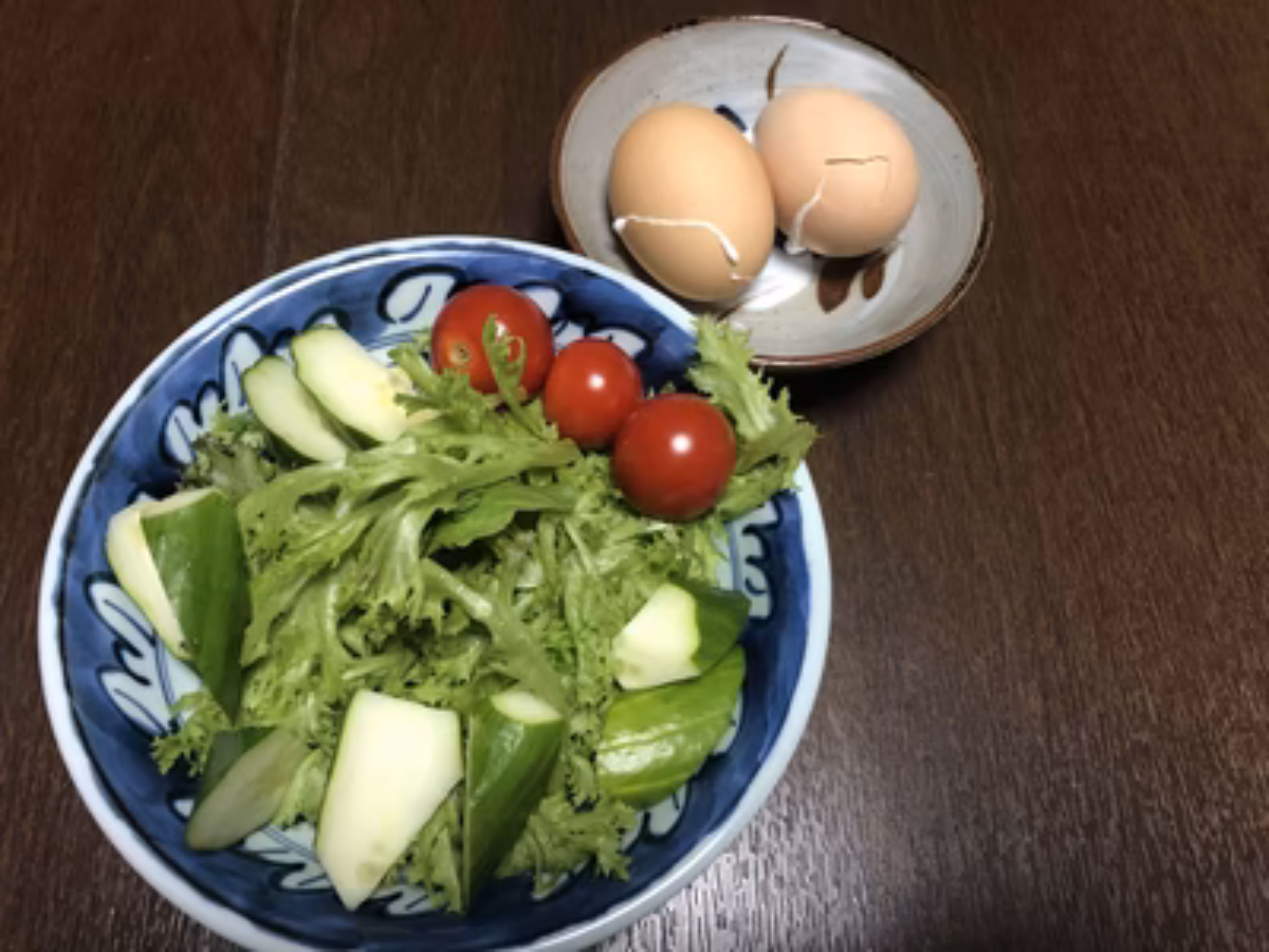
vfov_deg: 49.7
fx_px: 1026
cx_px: 634
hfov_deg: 63.4
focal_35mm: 28
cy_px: 476
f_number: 1.8
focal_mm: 3.99
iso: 80
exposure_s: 1/17
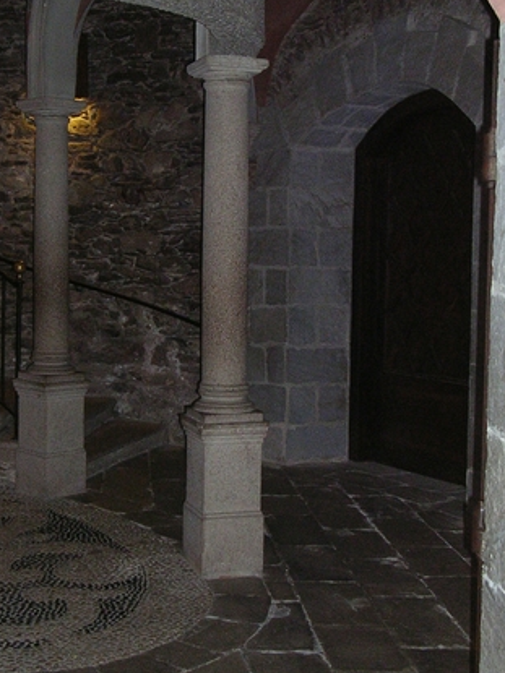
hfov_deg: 26.5
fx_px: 1070
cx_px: 193
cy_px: 308
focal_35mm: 55
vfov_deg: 34.9
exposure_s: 1/60.1
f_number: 2.8
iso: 400
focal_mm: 5.8
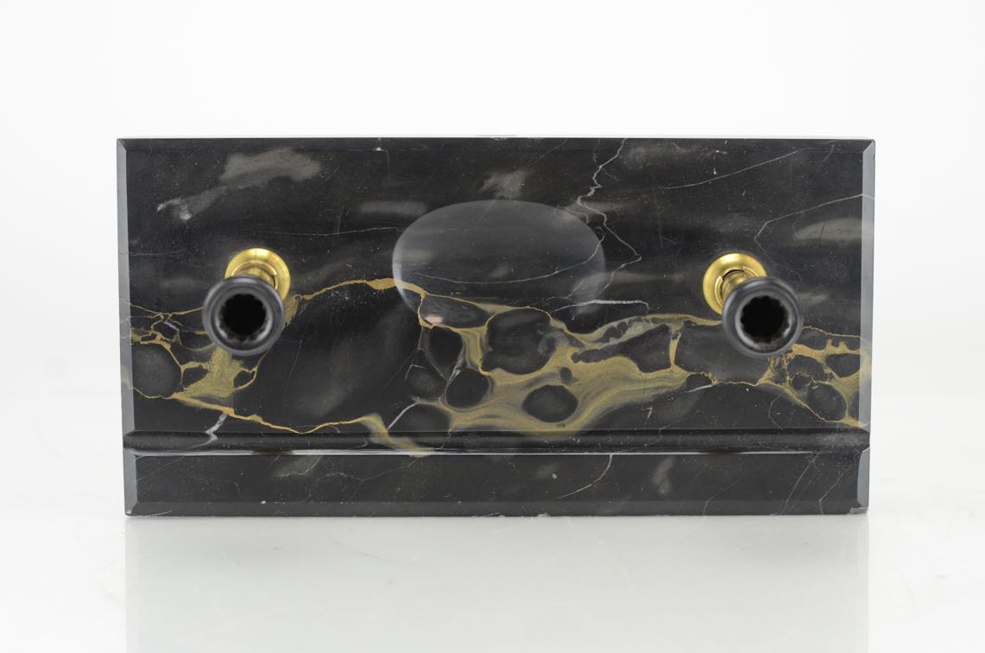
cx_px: 504
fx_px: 2758
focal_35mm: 101
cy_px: 346
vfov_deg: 13.5
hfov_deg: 20.2
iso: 640
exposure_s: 1/125
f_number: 5.6
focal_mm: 60
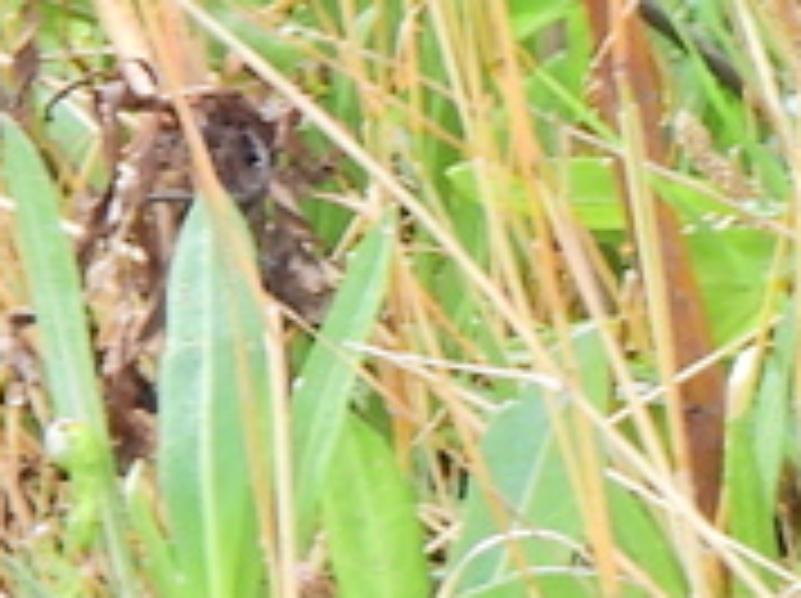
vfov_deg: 0.4
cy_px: -670
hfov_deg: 0.6
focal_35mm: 3603
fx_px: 83260
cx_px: 1678
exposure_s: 1/50
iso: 100
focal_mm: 89.2
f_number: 8
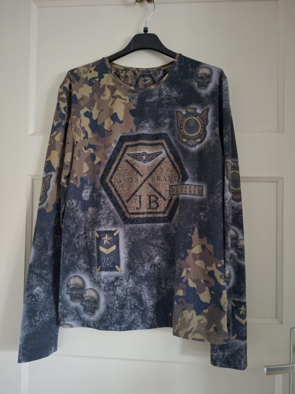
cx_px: 148
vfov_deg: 73.9
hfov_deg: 58.9
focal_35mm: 23
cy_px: 197
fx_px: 261
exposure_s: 1/25
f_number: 1.8
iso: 800
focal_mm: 5.54
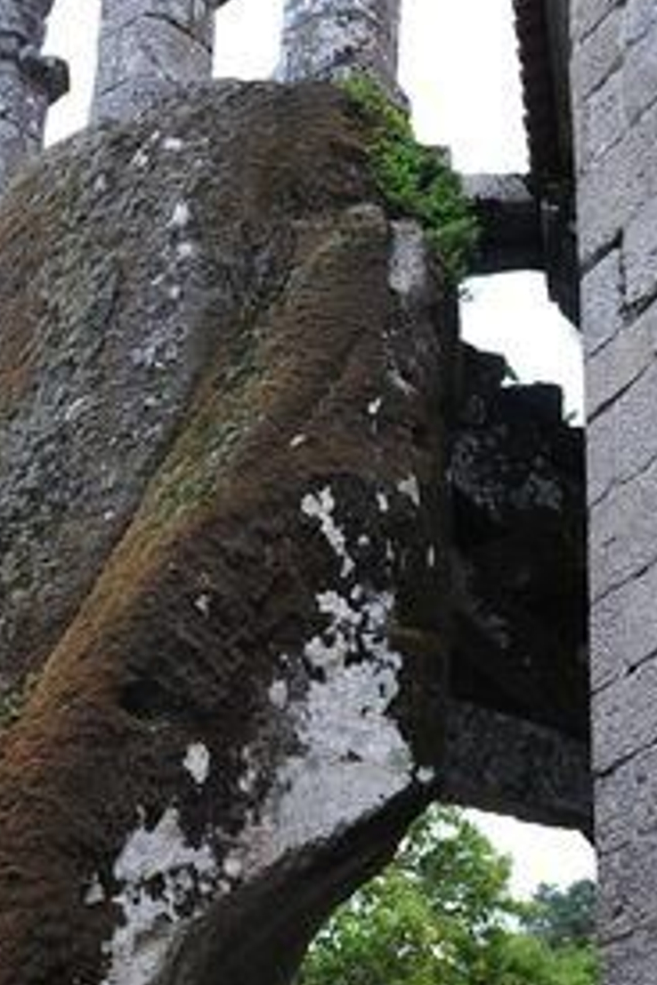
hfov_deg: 17.9
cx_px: 301
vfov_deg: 26.5
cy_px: 639
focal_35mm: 76
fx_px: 2080
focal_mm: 35
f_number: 5.6
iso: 400
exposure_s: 1/125
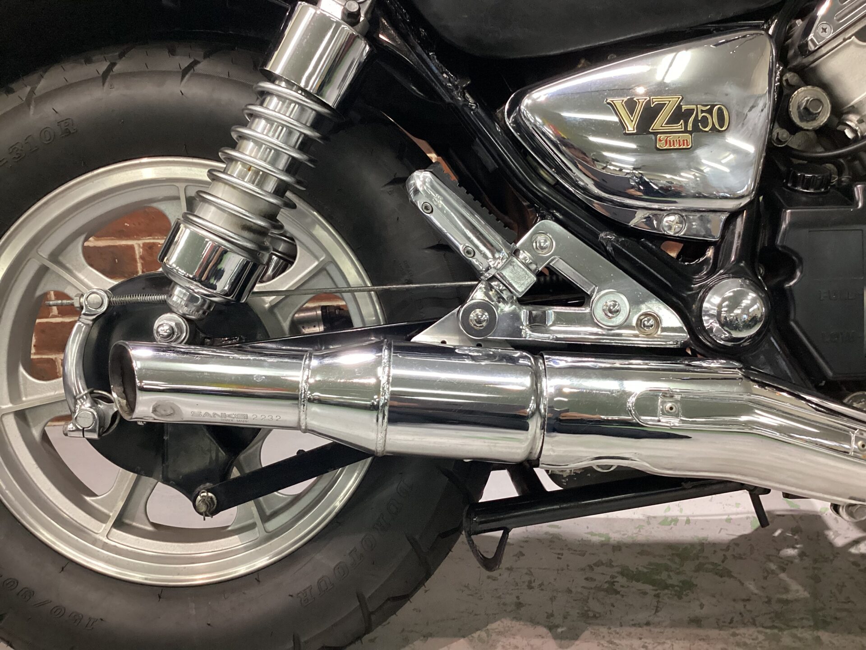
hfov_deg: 58.4
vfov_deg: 45.4
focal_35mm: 31
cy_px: 325
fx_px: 776
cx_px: 433
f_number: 2.4
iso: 250
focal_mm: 3.3
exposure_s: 1/60
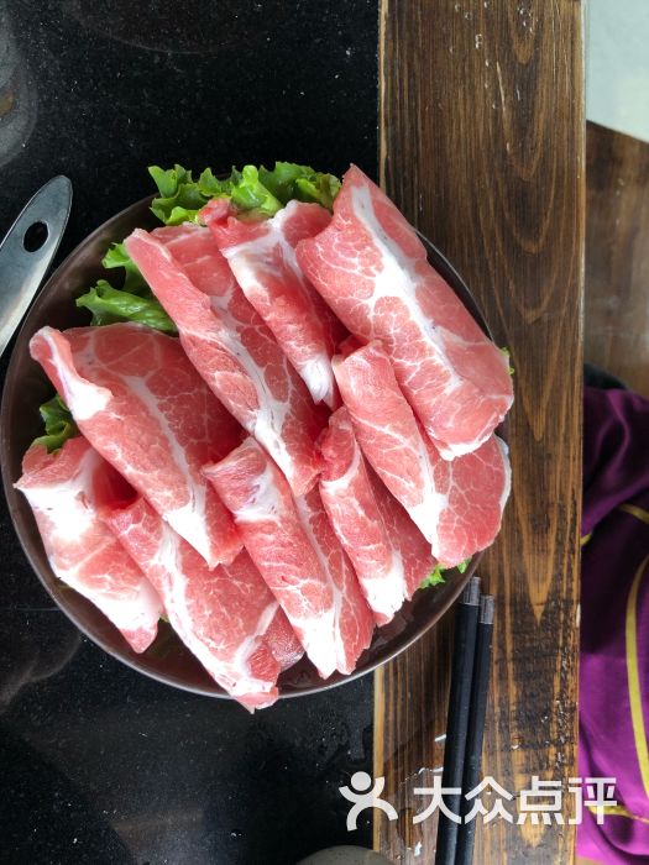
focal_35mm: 28
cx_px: 324
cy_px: 432
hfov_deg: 49.7
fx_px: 700
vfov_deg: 63.4
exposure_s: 1/100
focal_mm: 3.99
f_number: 1.8
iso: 40
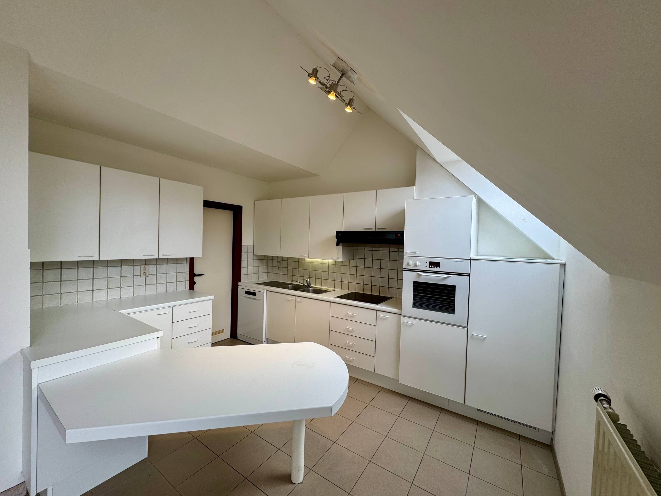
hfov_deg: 102.1
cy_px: 248
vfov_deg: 85.7
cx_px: 330
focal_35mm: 14
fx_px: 267
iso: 40
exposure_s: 1/100
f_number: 2.2
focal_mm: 2.22
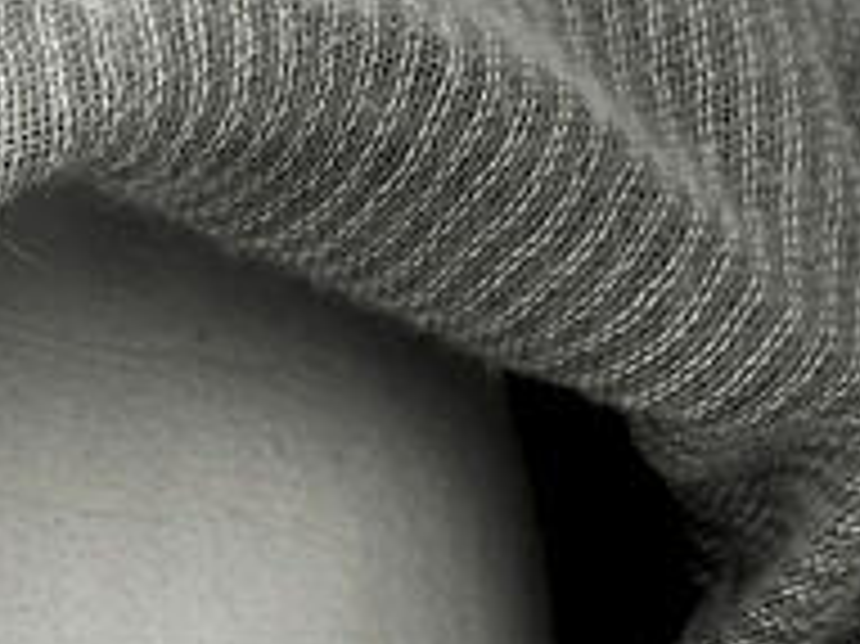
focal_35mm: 170
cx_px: -216
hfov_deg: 11.4
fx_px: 4221
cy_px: 923
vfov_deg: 8.6
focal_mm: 9.18
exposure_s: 1/60
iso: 160
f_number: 4.5
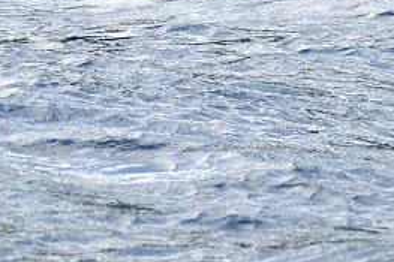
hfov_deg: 2.8
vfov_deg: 1.9
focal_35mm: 740
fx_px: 8094
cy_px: -29
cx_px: 231
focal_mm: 130
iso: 320
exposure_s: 1/1000
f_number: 4.5
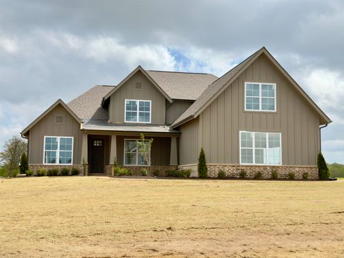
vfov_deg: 32.9
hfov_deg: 42.9
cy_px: 129
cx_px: 172
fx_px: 437
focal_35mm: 44
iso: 64
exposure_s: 1/3497
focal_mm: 6.76
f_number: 1.78
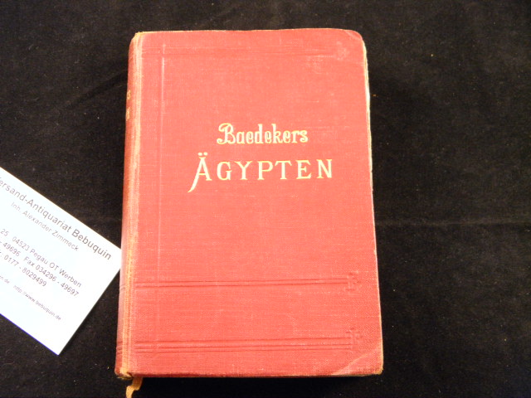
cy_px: 199
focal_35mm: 47
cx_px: 266
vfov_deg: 30.9
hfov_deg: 40.4
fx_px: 721
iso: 400
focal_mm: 8.6
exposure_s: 1/25
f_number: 3.9
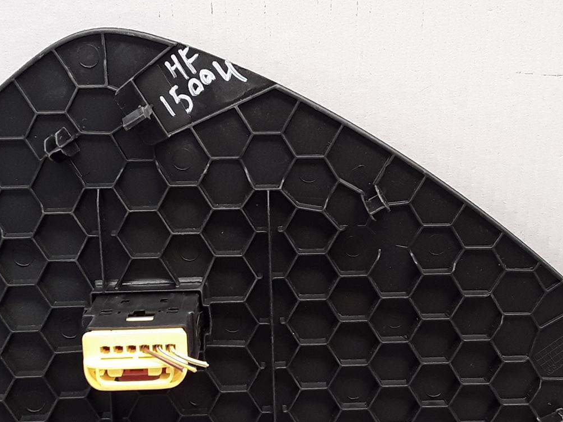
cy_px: 279
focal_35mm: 57
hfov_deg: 33.7
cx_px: 247
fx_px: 927
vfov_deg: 25.5
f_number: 1.9
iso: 64
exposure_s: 1/50
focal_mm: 2.91
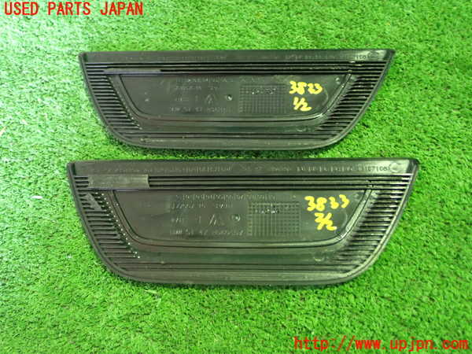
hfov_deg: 51.4
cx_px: 236
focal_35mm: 36
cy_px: 177
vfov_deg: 39.7
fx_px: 491
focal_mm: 6.37
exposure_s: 1/20
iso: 800
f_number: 2.5
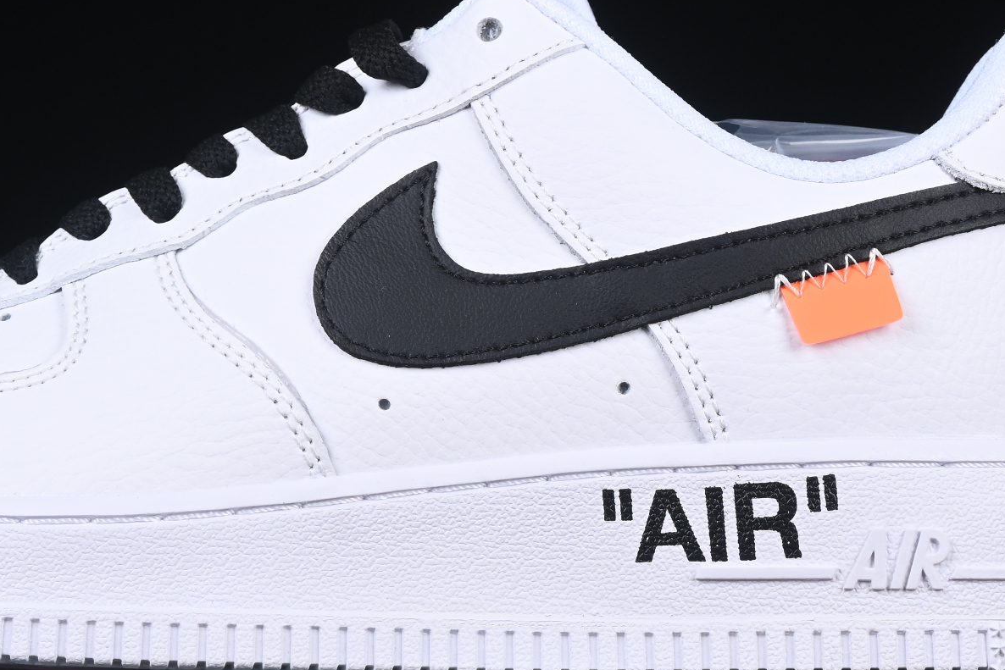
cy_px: 194
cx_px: 364
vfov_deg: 7.8
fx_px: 4914
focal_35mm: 176
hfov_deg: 11.7
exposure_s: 1/100
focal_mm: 50
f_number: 8
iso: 160
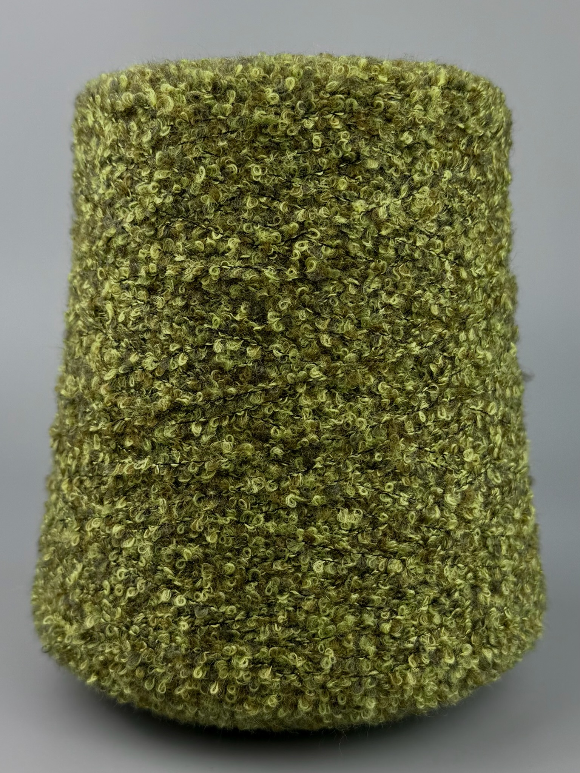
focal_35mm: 24
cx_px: 290
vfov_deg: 71.6
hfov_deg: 56.8
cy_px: 386
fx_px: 536
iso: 80
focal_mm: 6.76
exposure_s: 1/602
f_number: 1.78
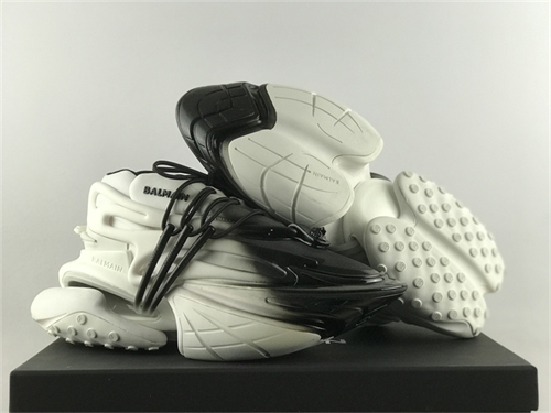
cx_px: 276
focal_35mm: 57
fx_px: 907
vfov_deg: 25.7
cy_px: 206
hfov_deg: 33.8
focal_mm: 6.6
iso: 50
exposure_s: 1/50
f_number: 2.8
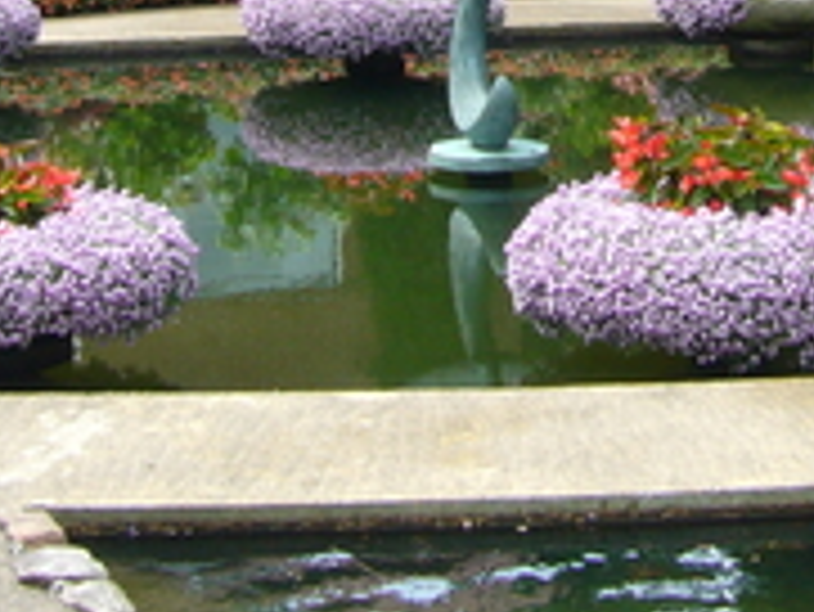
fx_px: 2730
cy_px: -194
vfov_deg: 12.4
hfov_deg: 16.8
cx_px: 639
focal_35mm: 116
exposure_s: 1/125
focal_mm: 5.8
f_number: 5.6
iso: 100
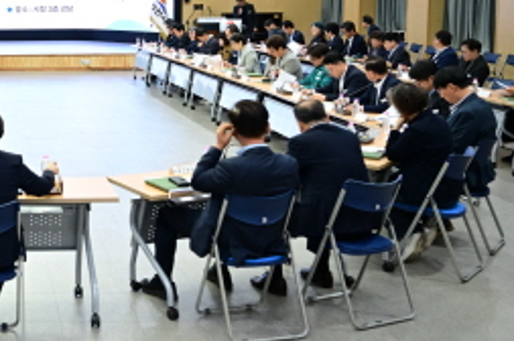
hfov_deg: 31.8
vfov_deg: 23.4
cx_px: -26
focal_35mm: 57
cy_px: 67
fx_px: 813
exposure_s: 1/125
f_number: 3.2
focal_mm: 24
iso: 1000
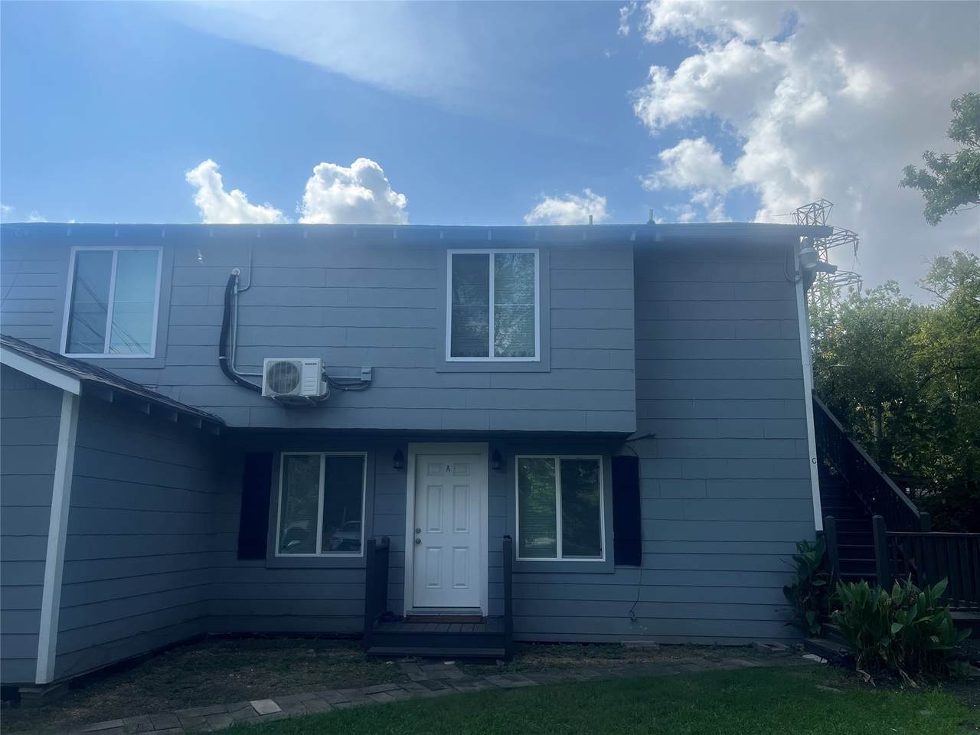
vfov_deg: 53.1
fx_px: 736
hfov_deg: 67.3
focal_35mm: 26
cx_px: 490
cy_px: 368
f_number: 1.6
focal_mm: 5.1
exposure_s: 1/3745
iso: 50
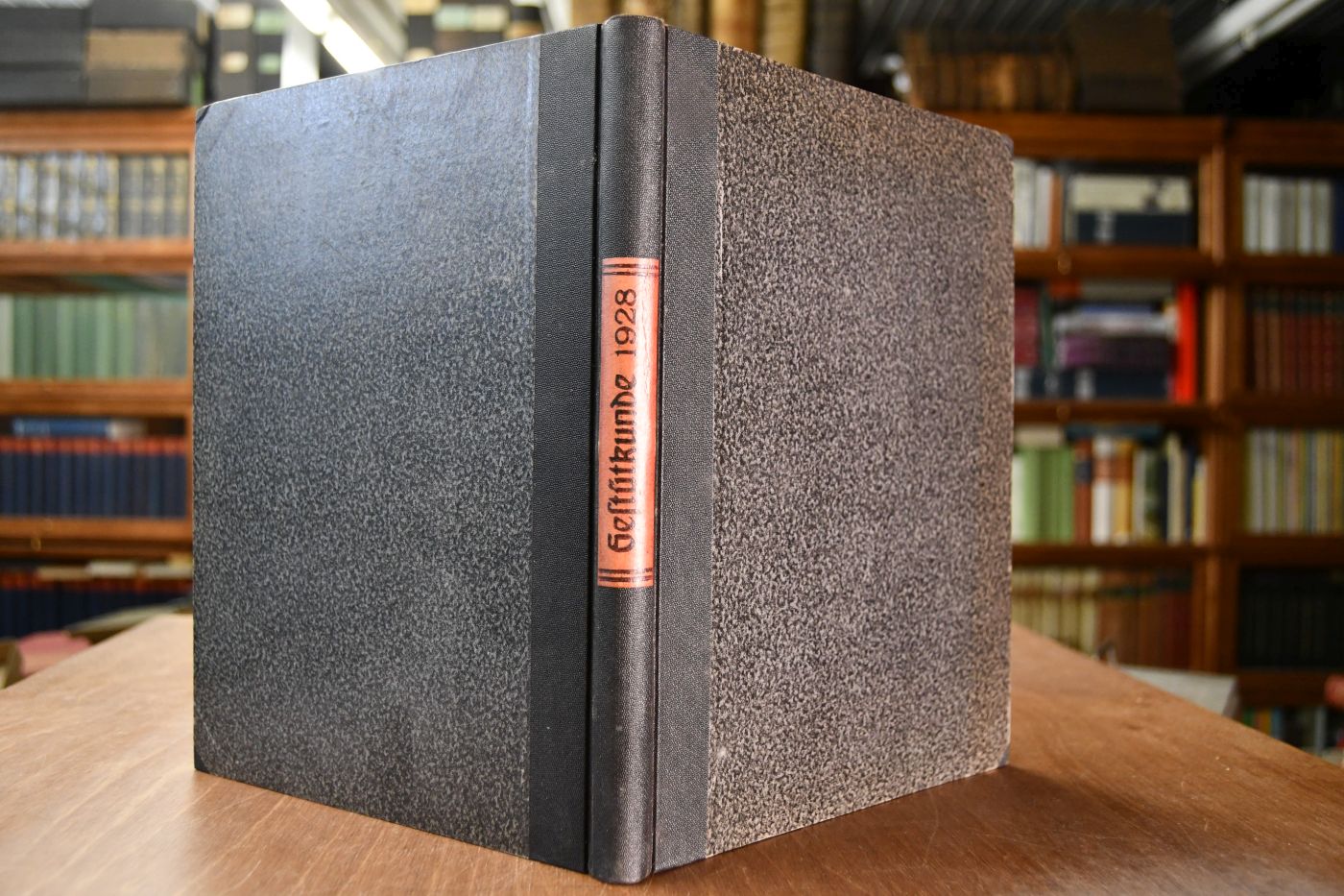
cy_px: 448
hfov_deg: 61.9
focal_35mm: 30
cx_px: 672
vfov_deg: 43.6
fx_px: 1120
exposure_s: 1/125
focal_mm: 20
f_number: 3.5
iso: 1800
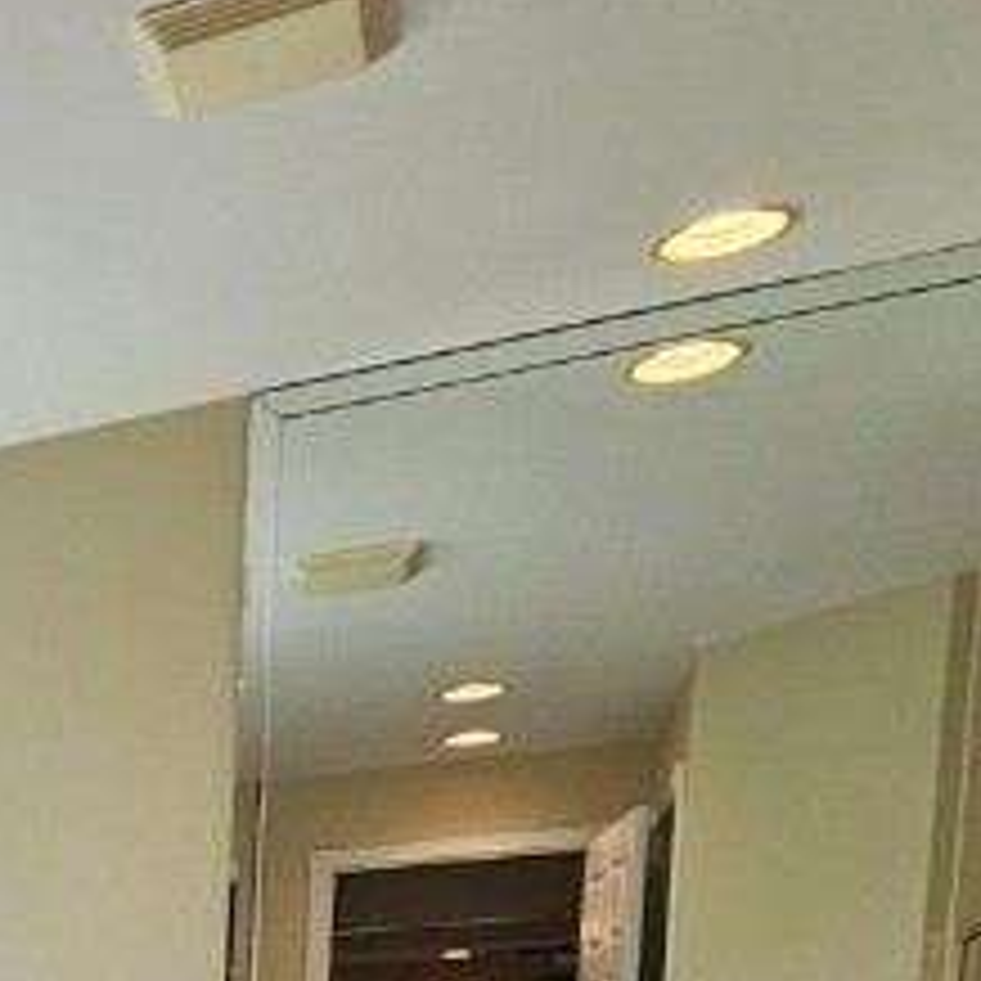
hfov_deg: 21.0
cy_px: 1346
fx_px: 1731
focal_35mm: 54
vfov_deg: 26.0
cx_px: -801
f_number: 2.2
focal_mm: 2.2
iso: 80
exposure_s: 1/120
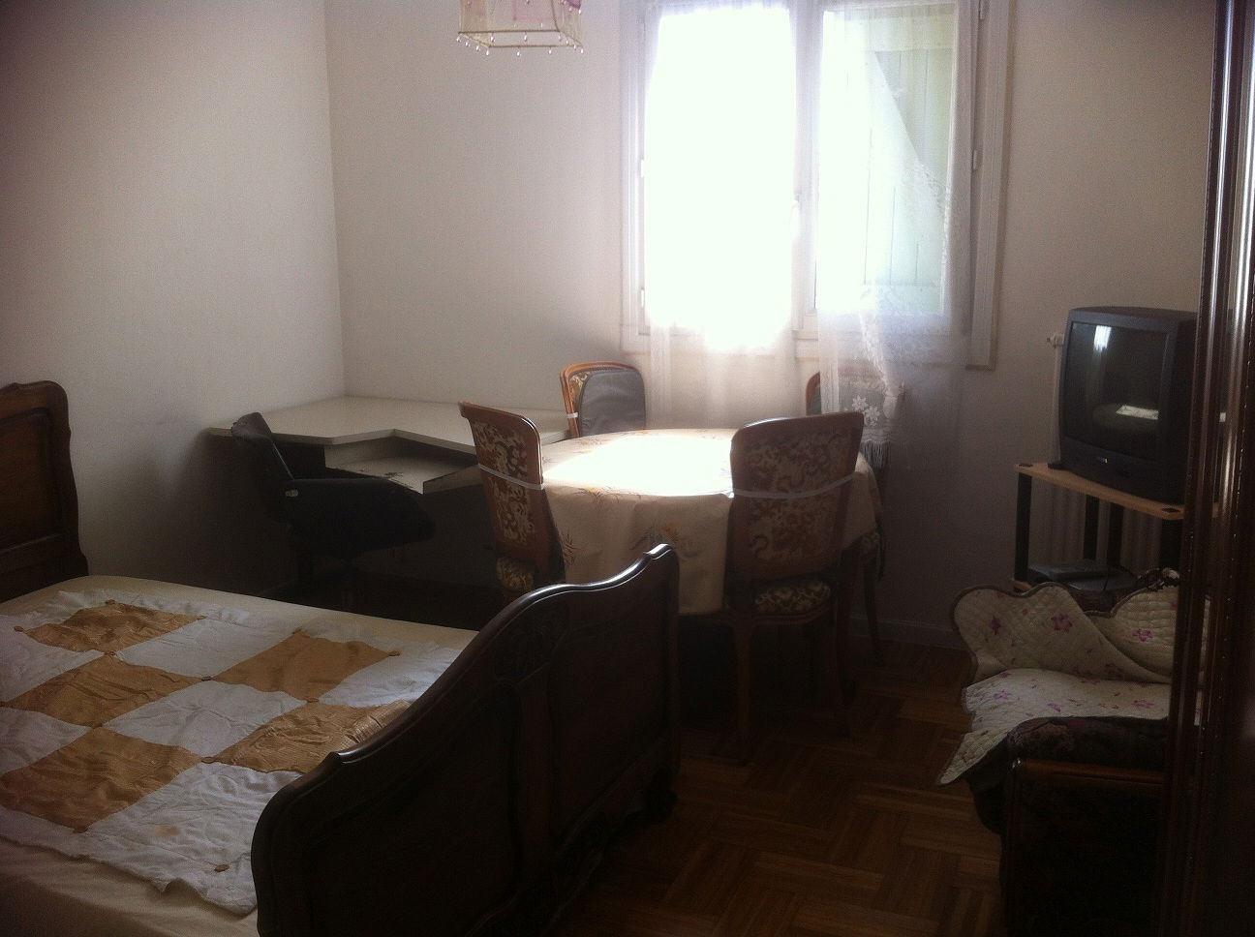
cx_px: 628
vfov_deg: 40.6
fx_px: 1267
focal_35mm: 35
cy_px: 468
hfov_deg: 52.7
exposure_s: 1/60
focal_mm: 3.85
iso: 80
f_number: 2.8
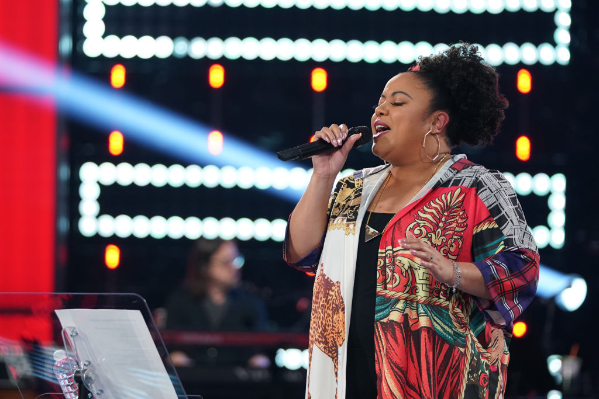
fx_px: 3844
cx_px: 300
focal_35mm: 231
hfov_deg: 8.9
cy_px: 200
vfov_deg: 5.9
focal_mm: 154
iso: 1600
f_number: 2.8
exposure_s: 1/125
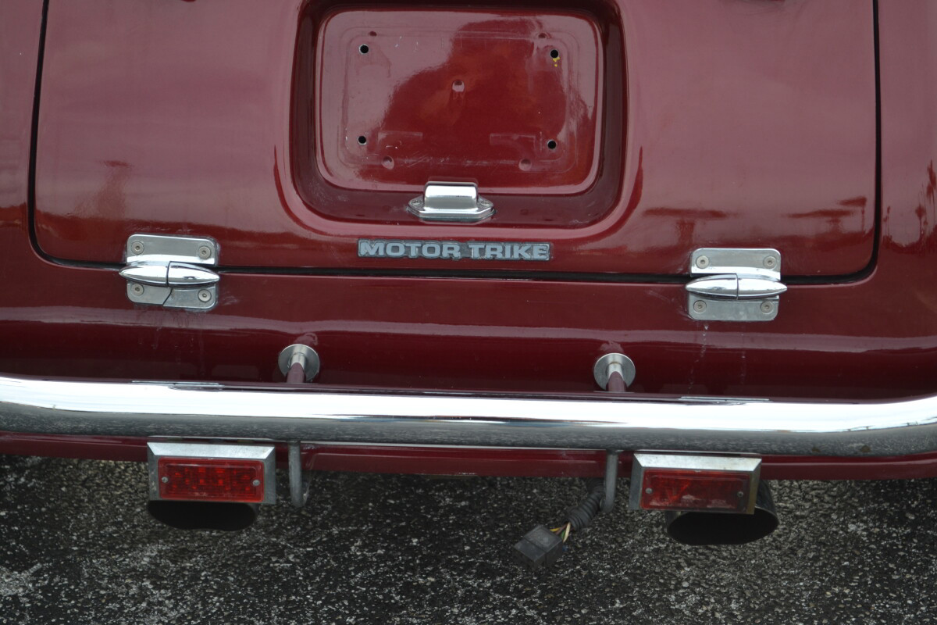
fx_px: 2147
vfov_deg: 16.6
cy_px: 312
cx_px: 468
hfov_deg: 24.6
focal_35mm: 82
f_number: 5.6
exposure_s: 1/125
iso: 160
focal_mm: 55
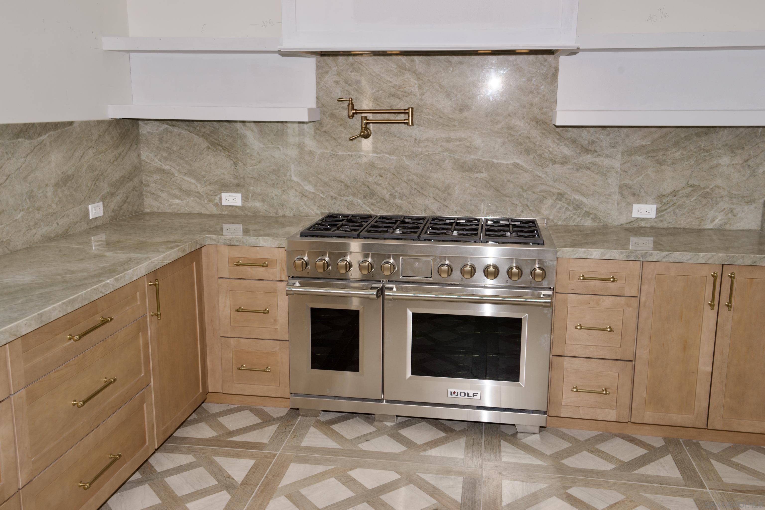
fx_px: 722
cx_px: 382
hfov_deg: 55.8
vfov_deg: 38.9
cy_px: 255
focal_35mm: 34
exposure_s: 1/60
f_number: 10
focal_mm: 34
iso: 100
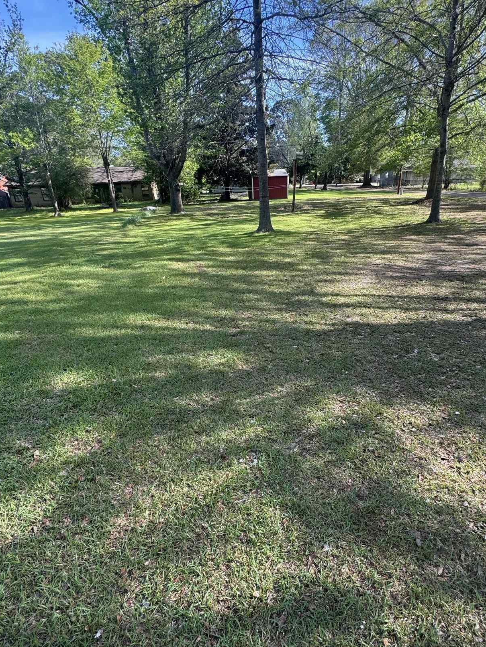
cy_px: 340
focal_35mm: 20
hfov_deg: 65.9
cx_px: 258
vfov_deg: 81.7
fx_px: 374
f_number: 2.2
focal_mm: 2.22
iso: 40
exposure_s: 1/209
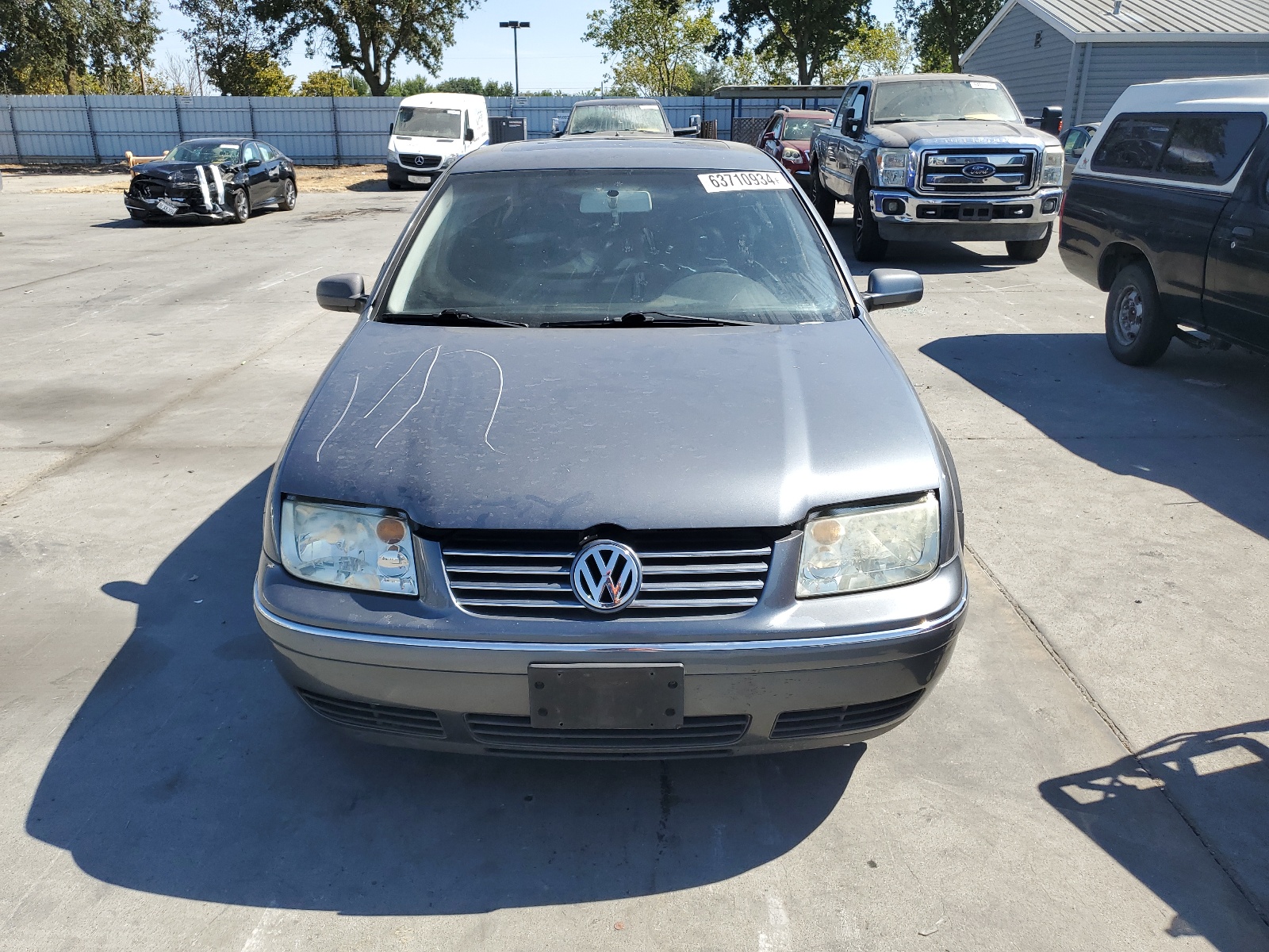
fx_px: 953
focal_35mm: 26
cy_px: 476
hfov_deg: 67.3
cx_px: 634
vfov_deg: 53.1
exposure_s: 1/2000
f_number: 1.5
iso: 50
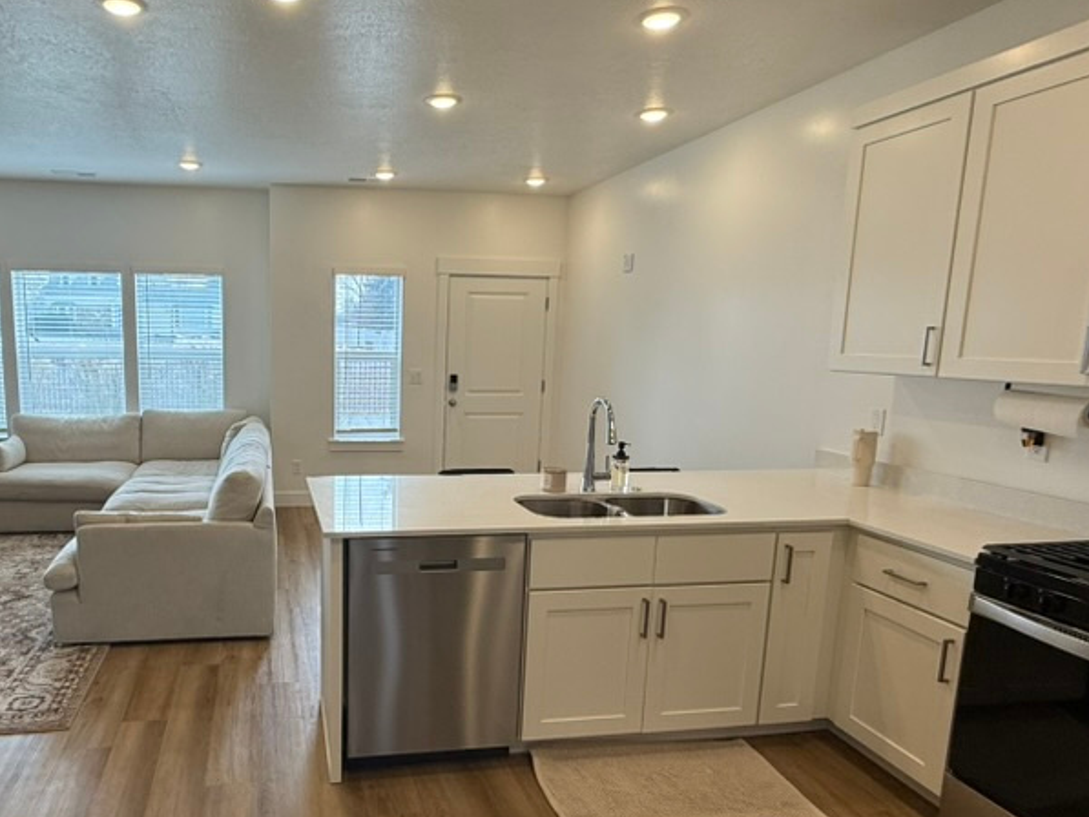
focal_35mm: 24
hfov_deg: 69.9
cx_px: 378
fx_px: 755
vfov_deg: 56.7
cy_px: 458
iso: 64
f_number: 2.2
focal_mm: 2.22
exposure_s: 1/120
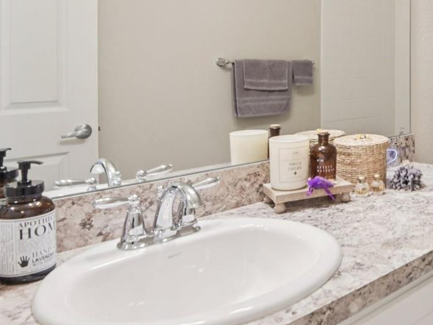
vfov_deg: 39.2
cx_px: 440
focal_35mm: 35
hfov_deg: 44.2
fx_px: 438
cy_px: 69
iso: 400
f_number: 8
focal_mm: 16
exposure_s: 1/6
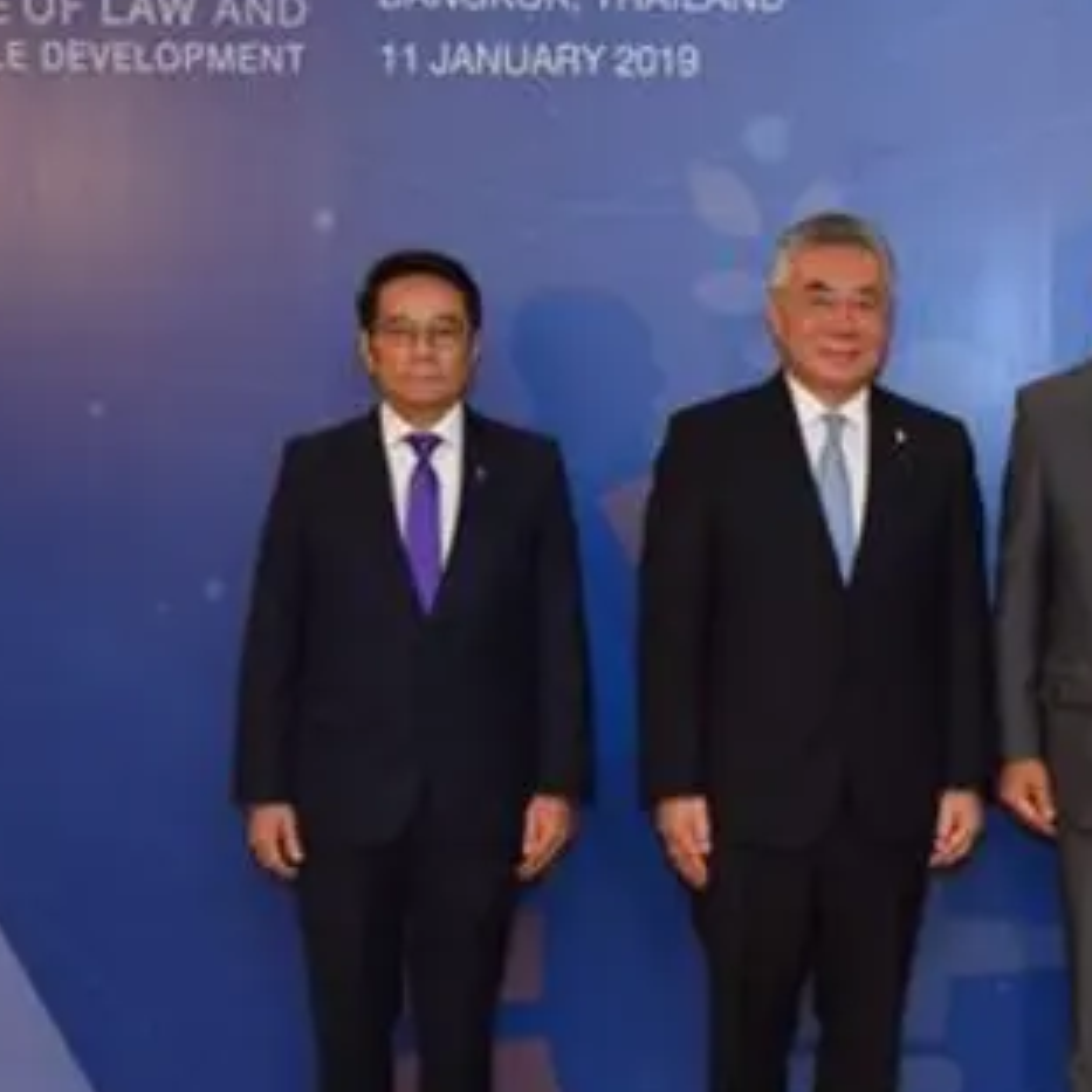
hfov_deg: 20.9
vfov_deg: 21.4
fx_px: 2891
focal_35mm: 81
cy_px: 502
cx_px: 980
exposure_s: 1/80
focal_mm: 38
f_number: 5.6
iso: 1600
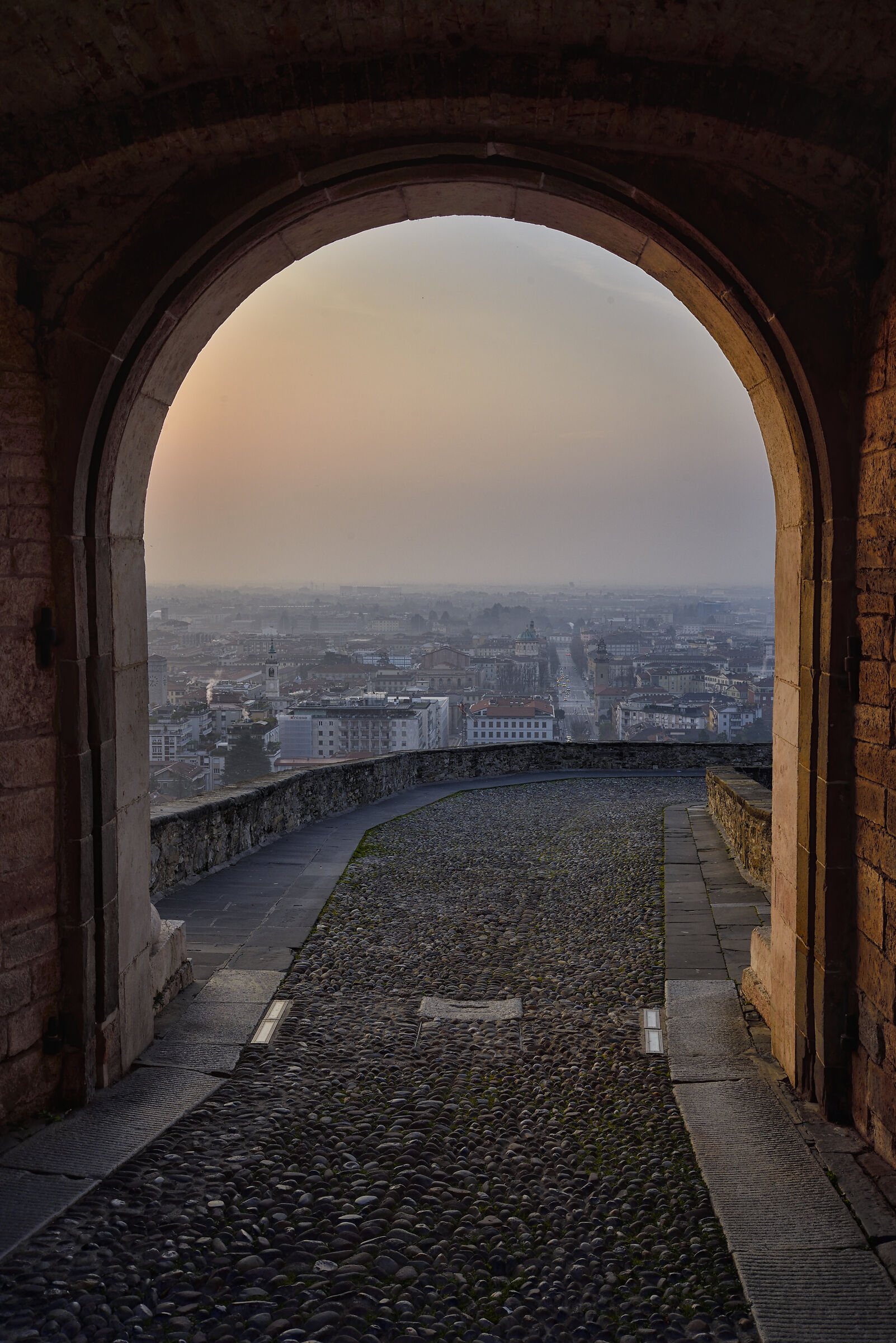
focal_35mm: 38
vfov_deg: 50.7
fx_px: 1417
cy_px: 672
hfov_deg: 35.1
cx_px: 448
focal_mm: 38
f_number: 11
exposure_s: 1/40
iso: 100
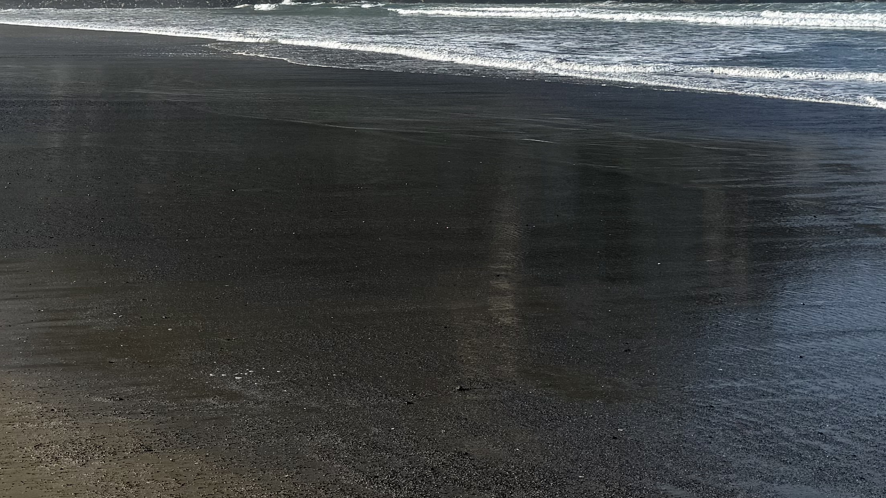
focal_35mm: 68
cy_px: -243
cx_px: 234
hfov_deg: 30.5
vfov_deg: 16.2
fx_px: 1597
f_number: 1.78
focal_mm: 6.76
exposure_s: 1/6711
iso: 80
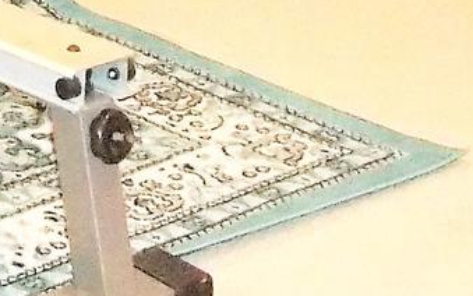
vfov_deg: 5.8
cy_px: -674
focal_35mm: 205
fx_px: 2643
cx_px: -266
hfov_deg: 9.9
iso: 400
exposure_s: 1/30
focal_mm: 5.7
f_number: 2.9
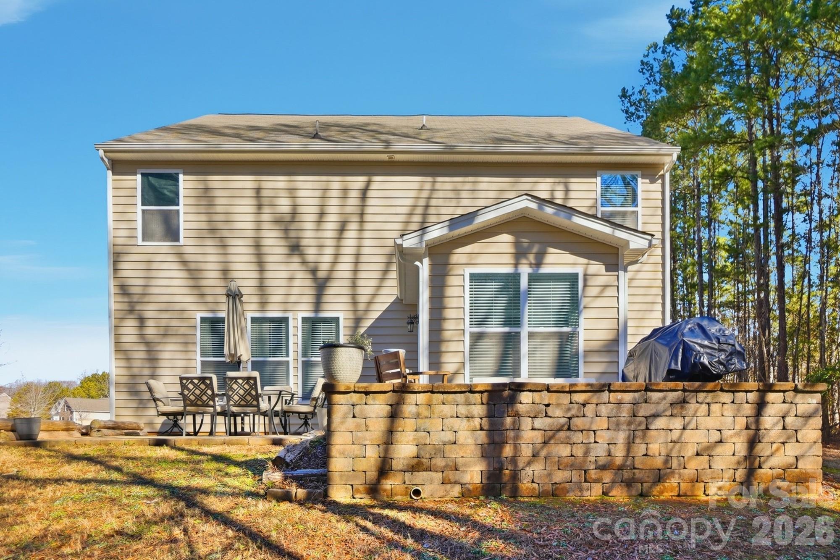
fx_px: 490
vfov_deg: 59.5
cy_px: 280
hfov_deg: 81.2
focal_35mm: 21
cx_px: 420
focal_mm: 14
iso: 100
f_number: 5
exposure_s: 1/8000
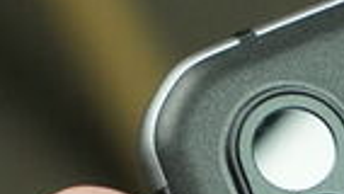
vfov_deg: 2.8
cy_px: 594
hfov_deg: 5.0
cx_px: 655
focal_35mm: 424
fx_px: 3869
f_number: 7.1
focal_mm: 60
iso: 3200
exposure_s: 1/200
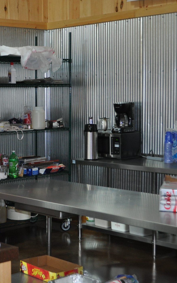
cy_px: 141
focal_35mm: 74
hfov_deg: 17.2
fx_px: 571
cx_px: -5
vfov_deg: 27.8
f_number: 4.8
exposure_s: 1/60
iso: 800
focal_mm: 32
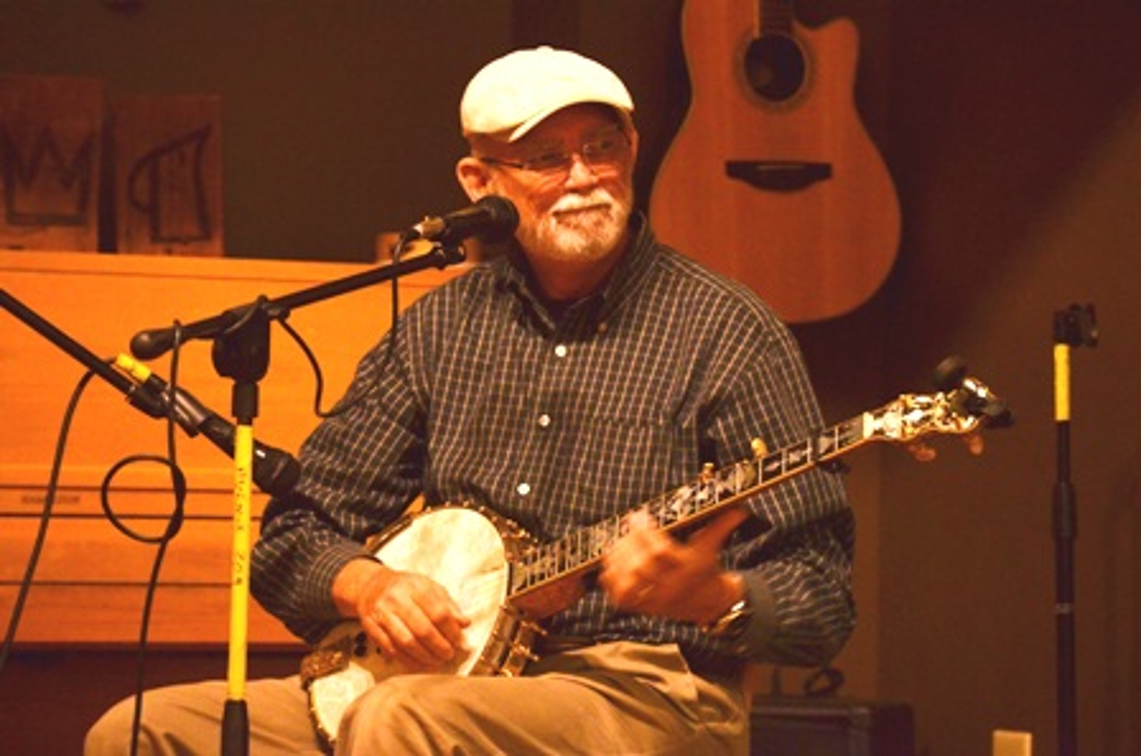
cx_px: 570
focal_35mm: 153
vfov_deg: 8.9
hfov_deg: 13.4
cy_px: 378
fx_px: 4841
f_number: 4.5
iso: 2500
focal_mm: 102
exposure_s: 1/60
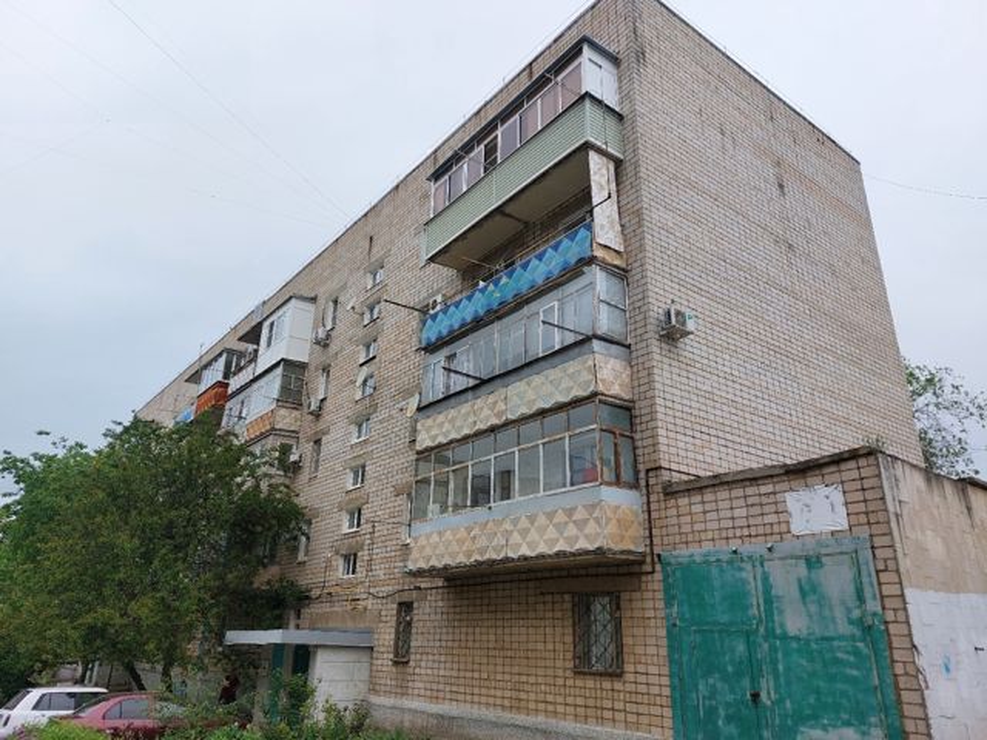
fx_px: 684
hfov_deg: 71.6
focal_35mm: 24
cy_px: 370
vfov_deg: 56.8
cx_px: 494
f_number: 1.8
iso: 25
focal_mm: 5.23
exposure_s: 1/352
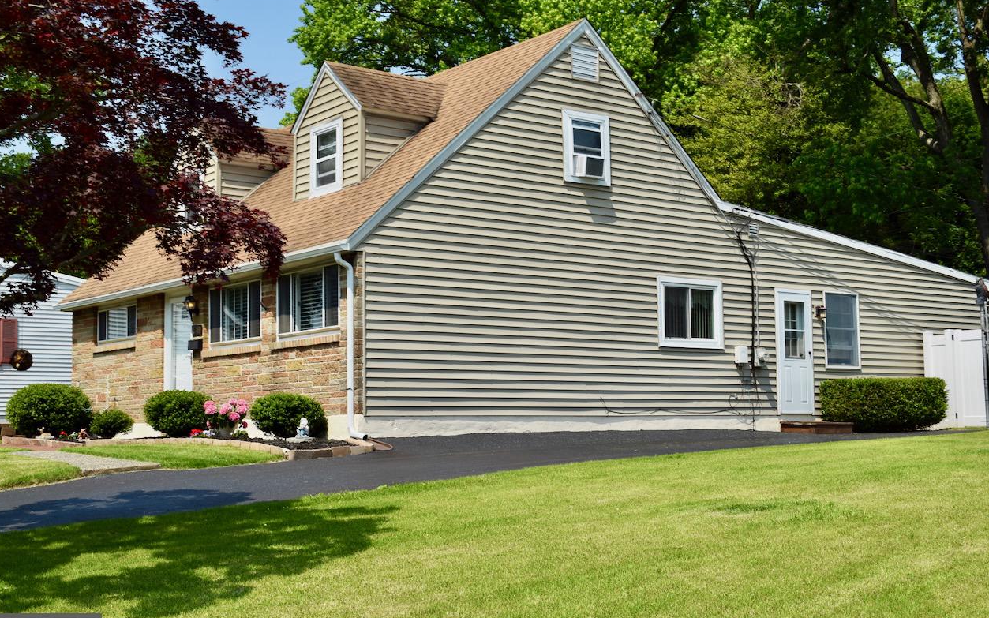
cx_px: 497
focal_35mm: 50
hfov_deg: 40.3
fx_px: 1348
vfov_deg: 25.8
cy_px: 312
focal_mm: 32
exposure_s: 1/200
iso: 100
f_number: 11
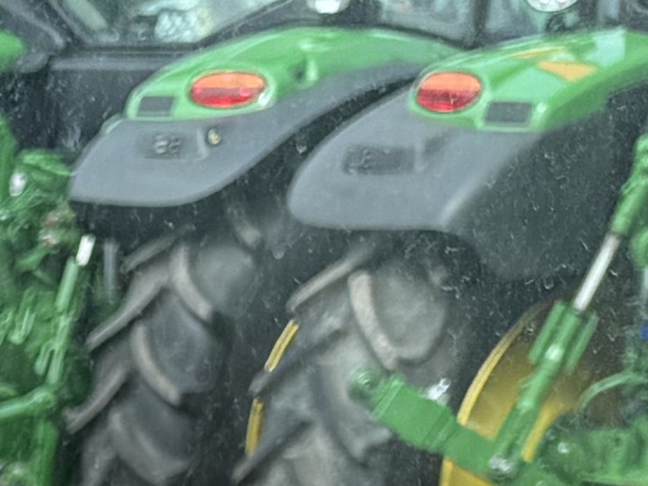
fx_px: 3257
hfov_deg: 9.3
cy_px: 1484
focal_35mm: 174
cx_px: -1220
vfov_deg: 7.5
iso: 80
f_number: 1.78
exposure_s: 1/1215
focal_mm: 6.76
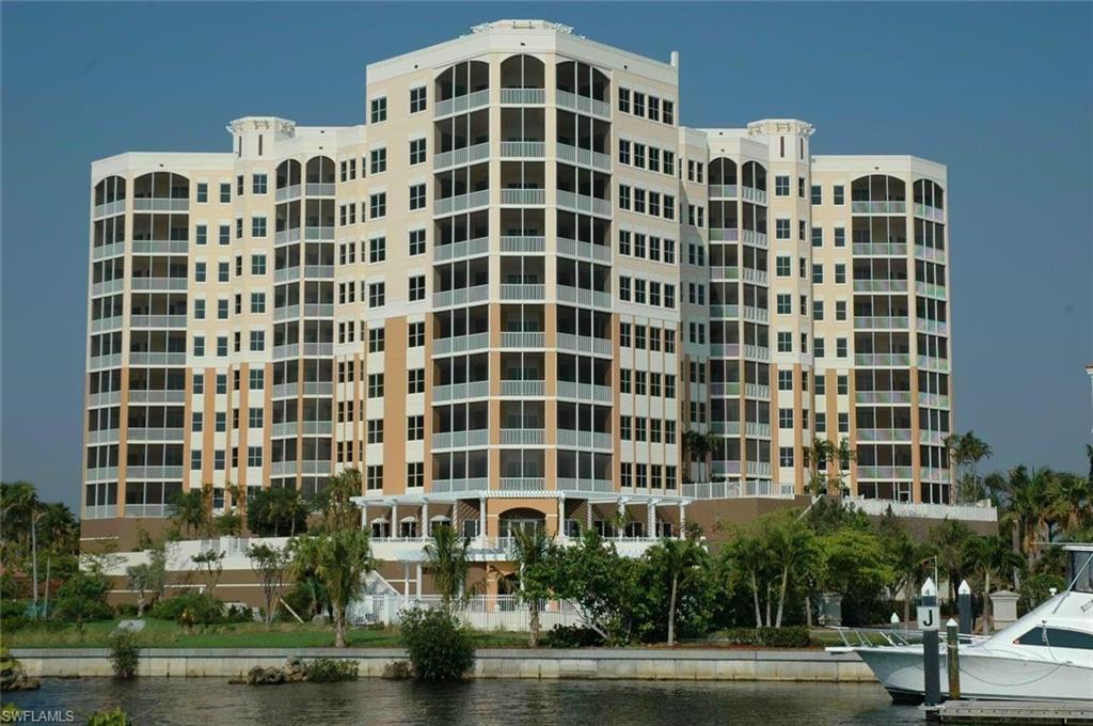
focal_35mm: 60
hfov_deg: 33.4
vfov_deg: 22.6
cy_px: 363
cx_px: 546
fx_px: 1819
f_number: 11
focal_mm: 40
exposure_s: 1/500
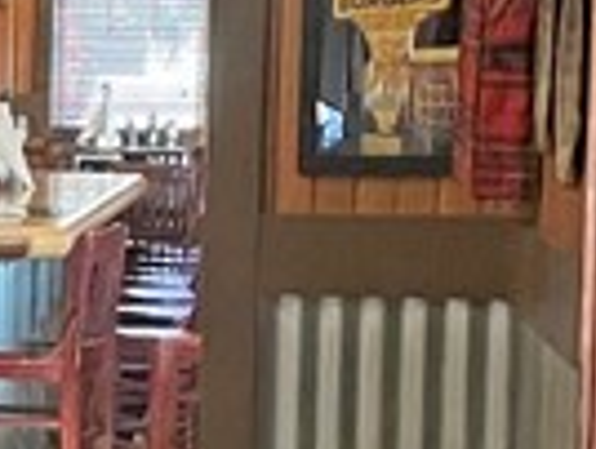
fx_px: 3415
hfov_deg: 9.0
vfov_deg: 7.5
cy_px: 320
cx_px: -858
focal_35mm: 198
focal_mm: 4.2
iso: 500
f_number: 1.6
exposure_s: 1/60
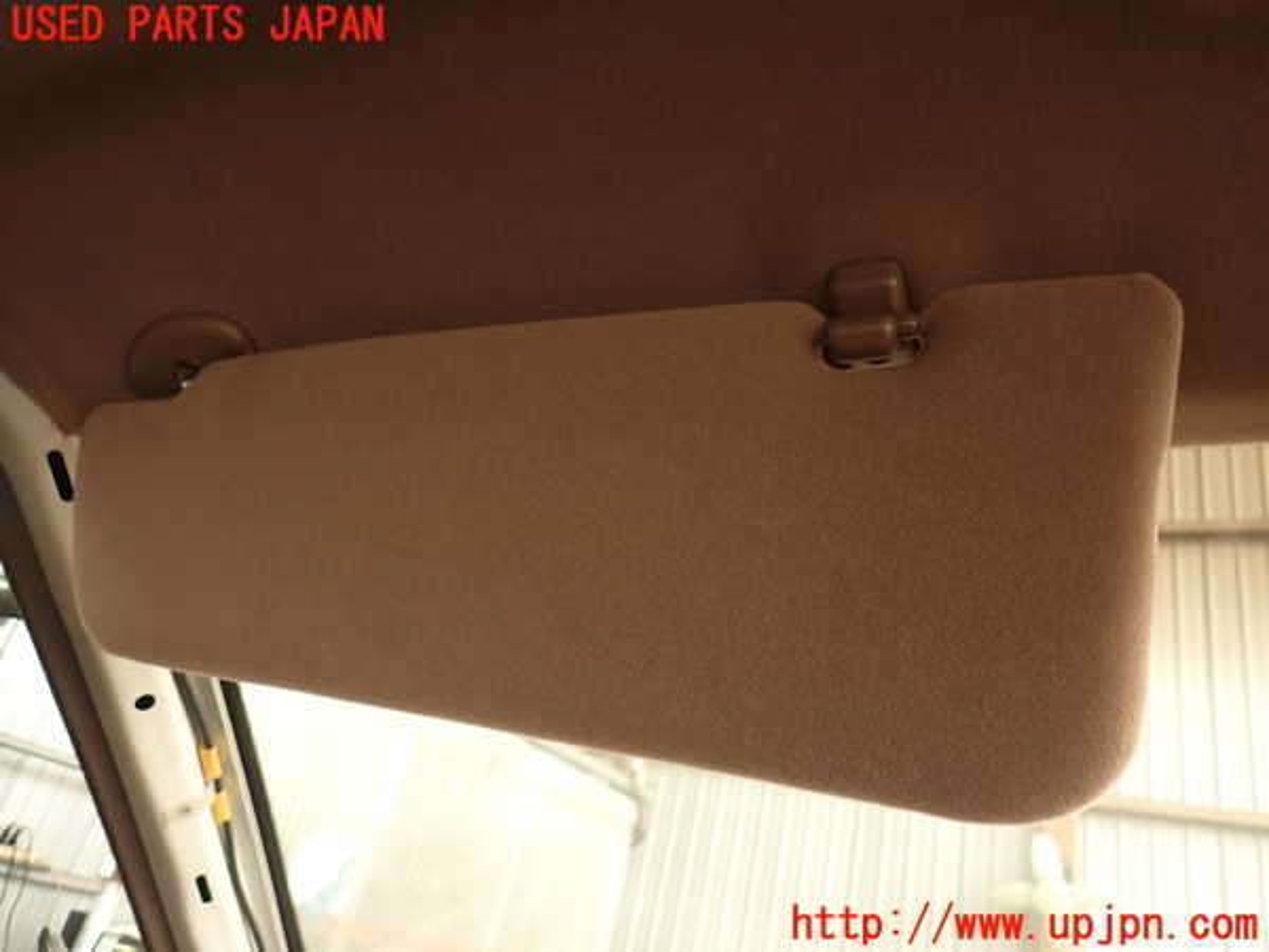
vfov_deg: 54.9
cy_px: 476
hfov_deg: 69.4
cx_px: 634
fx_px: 916
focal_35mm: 25
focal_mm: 4.5
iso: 200
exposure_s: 1/40
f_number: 2
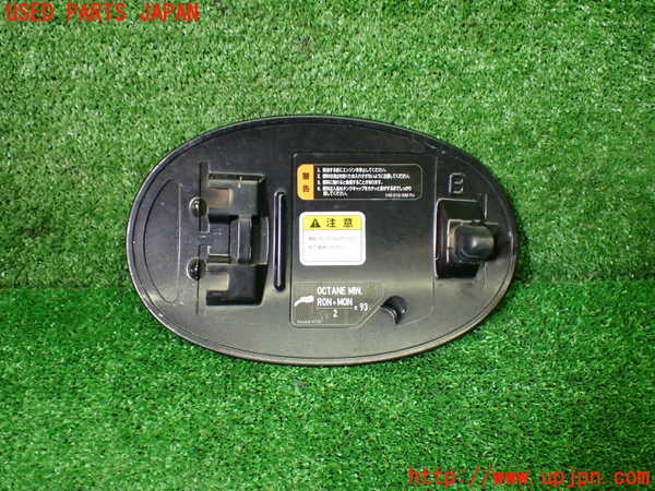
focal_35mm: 36
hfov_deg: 51.4
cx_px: 328
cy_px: 246
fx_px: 681
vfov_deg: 39.7
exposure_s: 1/160
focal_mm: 6.37
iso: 640
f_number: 2.5
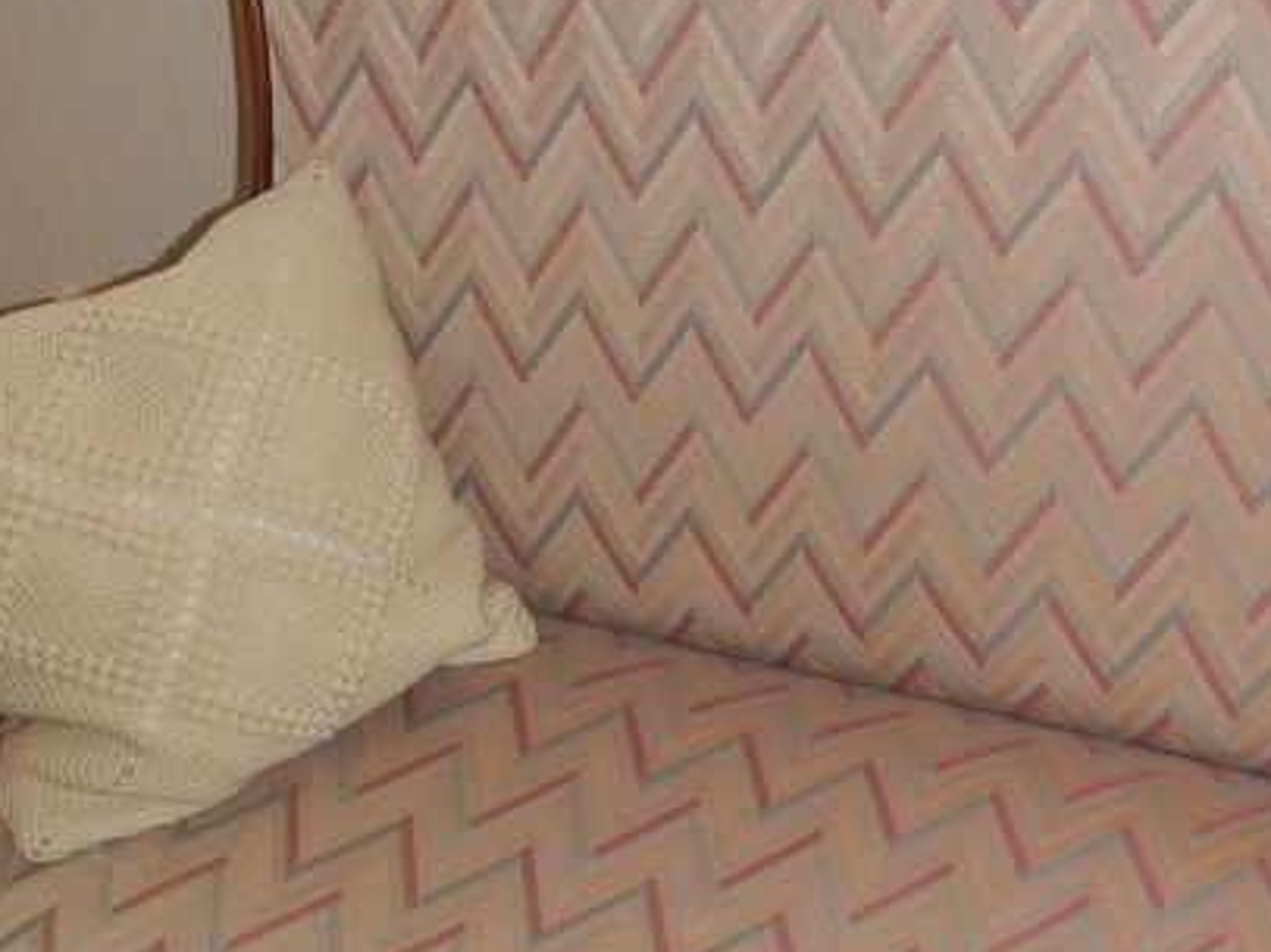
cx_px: 1002
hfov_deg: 27.7
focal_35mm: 69
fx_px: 2532
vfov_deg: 21.3
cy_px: 504
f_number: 3.9
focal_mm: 5
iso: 200
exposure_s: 1/30
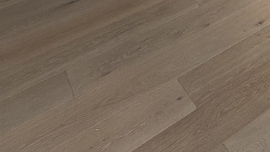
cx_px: 315
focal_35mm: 55
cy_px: -209
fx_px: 394
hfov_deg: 32.1
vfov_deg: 14.6
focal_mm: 2.22
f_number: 2.2
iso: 50
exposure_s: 1/132
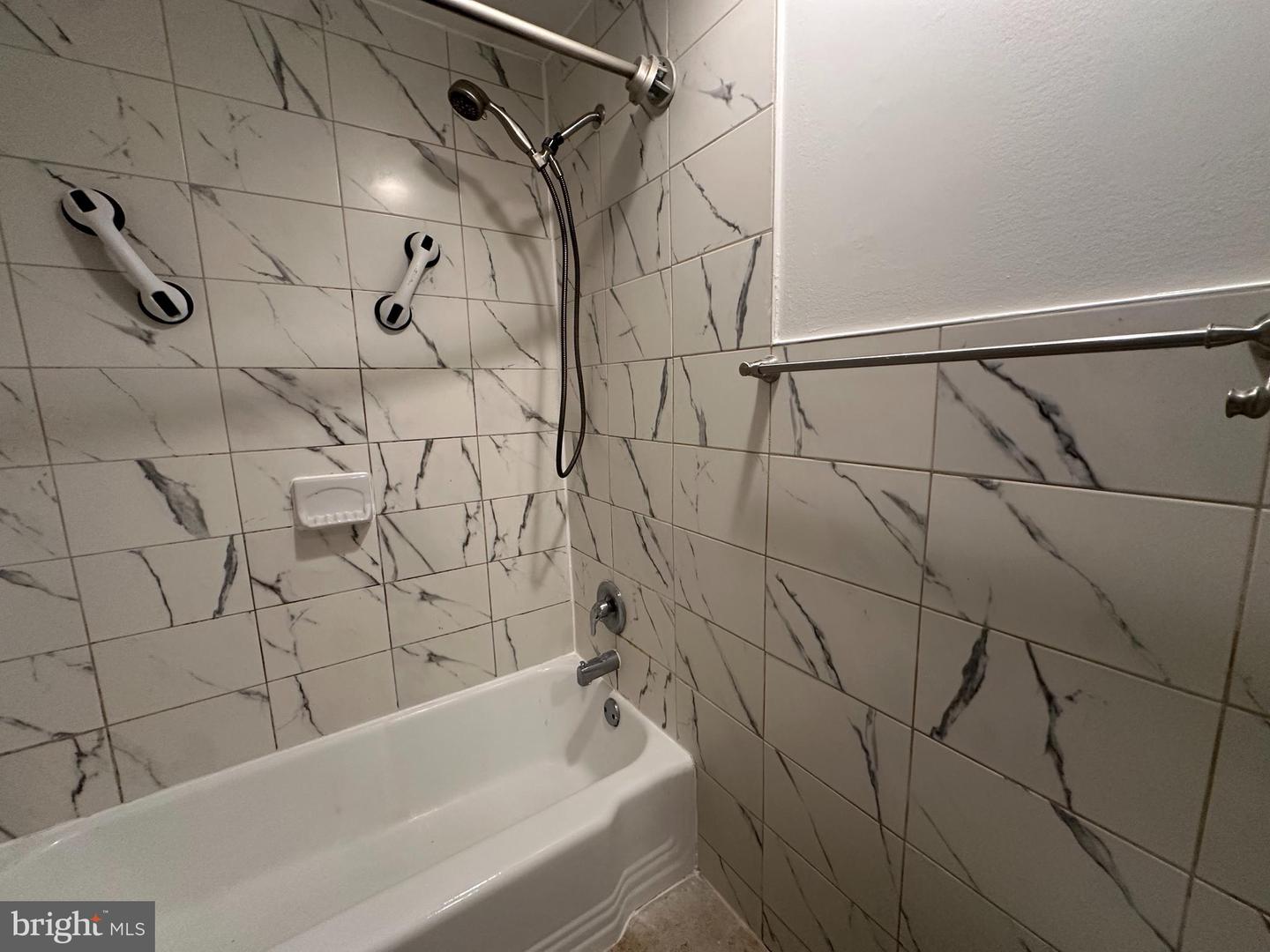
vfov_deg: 85.7
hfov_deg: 102.1
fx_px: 514
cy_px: 476
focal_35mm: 14
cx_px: 635
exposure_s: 1/60
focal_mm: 2.22
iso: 250
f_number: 2.2
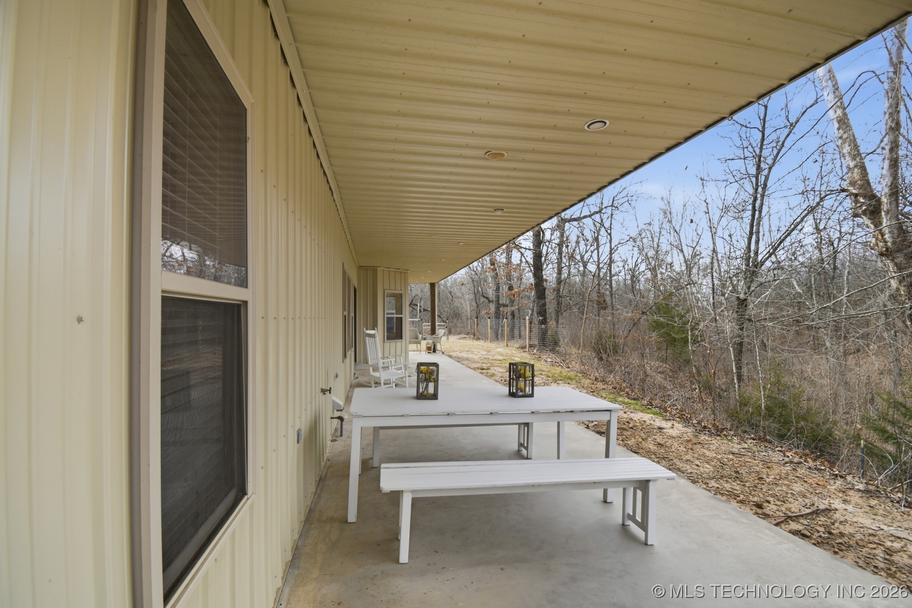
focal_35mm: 15
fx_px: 380
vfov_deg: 77.3
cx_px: 456
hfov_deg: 100.4
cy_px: 304
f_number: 13
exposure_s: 1/250
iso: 250
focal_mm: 10
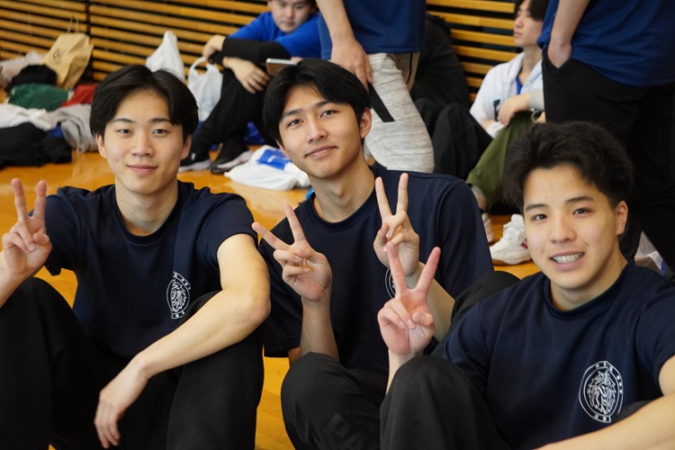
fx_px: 1575
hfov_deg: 24.2
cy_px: 225
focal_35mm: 84
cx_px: 338
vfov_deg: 16.3
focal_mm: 56
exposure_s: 1/50
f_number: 4.5
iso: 1600
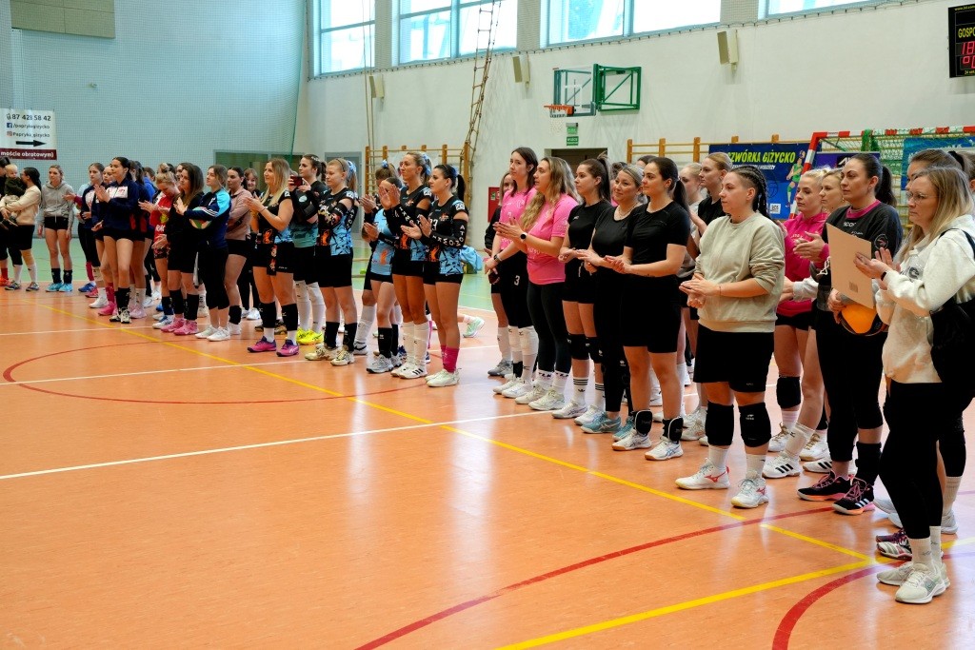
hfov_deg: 45.0
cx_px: 488
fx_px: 1178
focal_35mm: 44
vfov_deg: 30.9
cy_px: 325
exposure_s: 1/160
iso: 800
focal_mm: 29
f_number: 4
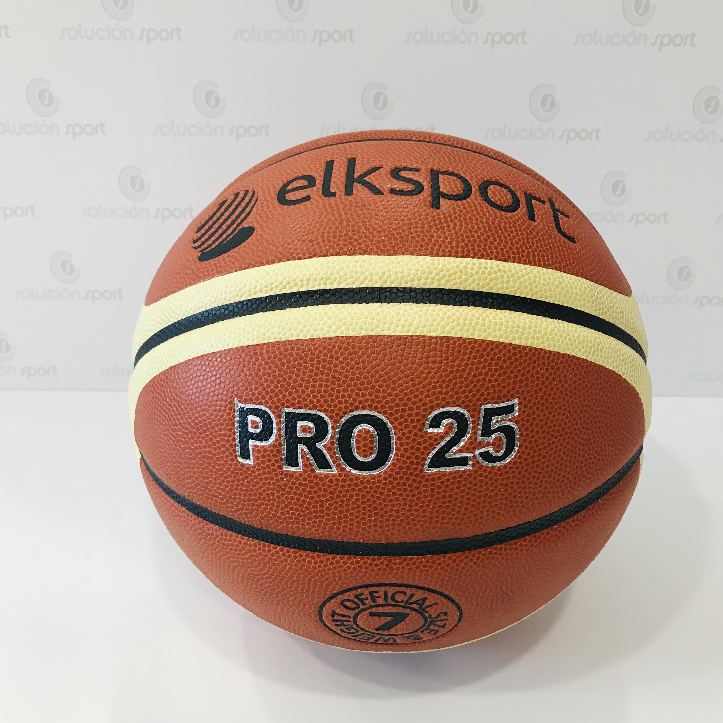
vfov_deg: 48.4
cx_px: 363
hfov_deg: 48.5
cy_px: 375
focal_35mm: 34
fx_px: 803
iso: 25
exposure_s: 1/33
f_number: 1.8
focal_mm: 3.99
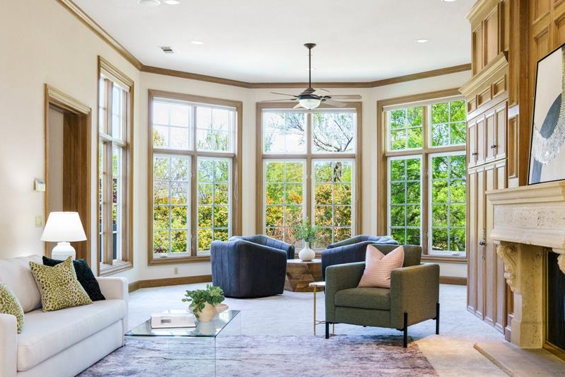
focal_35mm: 42
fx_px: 661
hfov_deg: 46.2
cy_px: 226
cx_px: 311
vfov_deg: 31.7
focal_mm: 33.1
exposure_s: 1/30
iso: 800
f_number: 6.3
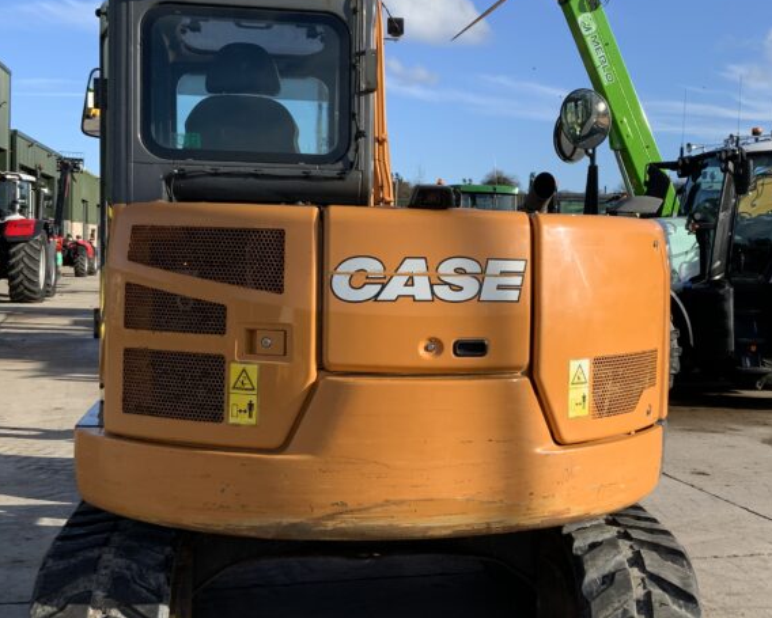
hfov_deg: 36.5
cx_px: 474
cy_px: 306
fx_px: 1166
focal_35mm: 51
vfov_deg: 29.7
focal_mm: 3
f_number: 1.8
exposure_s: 1/1342
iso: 16
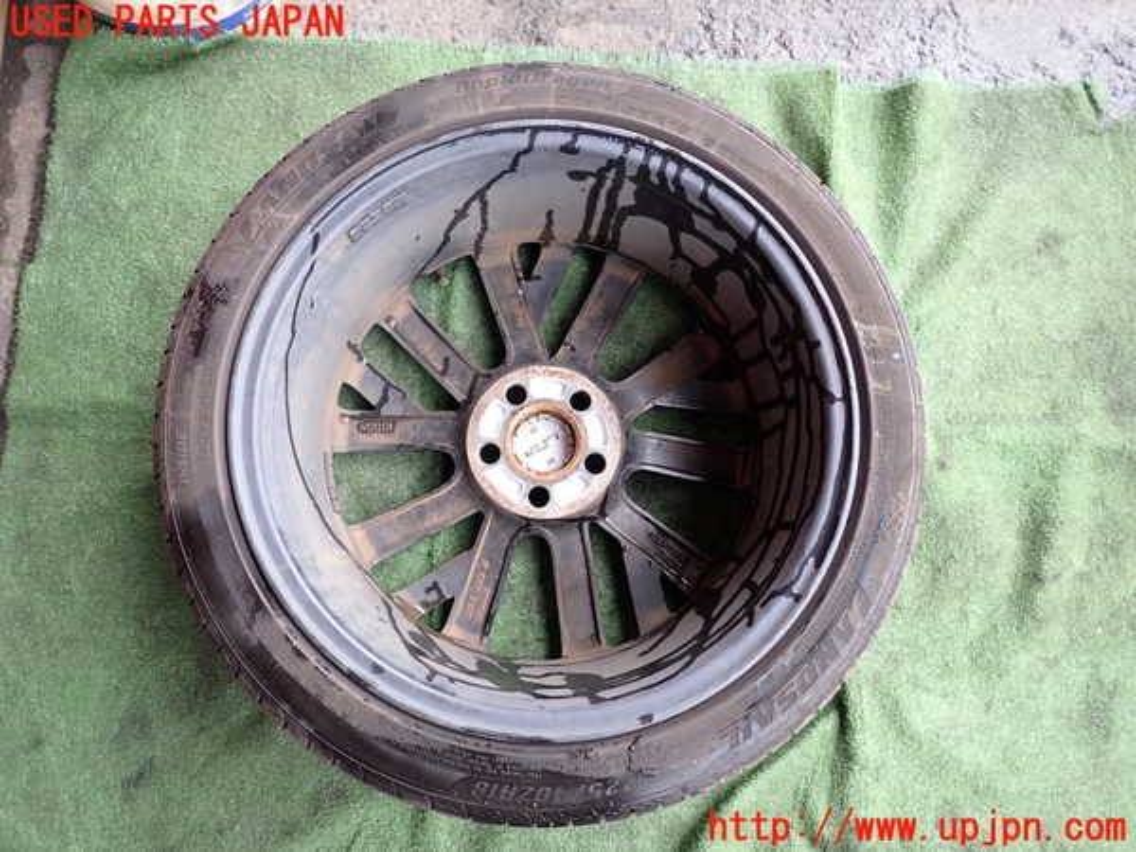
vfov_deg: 54.9
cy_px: 426
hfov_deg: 69.4
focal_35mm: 25
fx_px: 820
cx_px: 568
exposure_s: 1/125
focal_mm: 4.5
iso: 125
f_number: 2
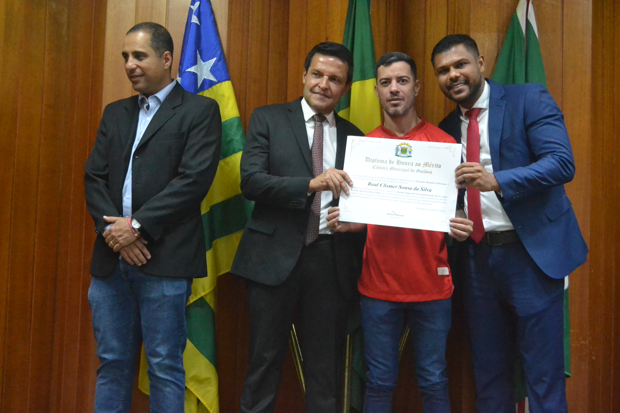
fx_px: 827
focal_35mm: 48
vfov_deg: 28.1
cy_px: 206
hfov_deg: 41.1
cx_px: 310
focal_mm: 32
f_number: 5
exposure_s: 1/80
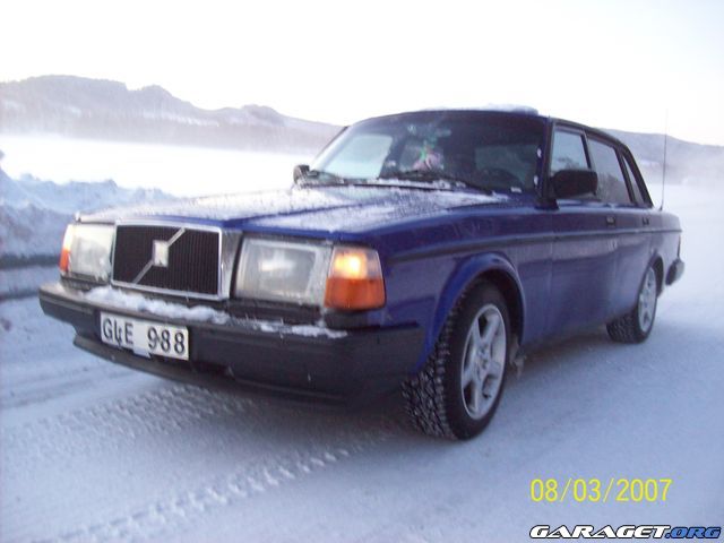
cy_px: 272
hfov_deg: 51.4
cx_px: 362
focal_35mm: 36
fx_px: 753
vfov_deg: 39.7
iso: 200
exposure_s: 1/64
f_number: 2.7
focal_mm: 6
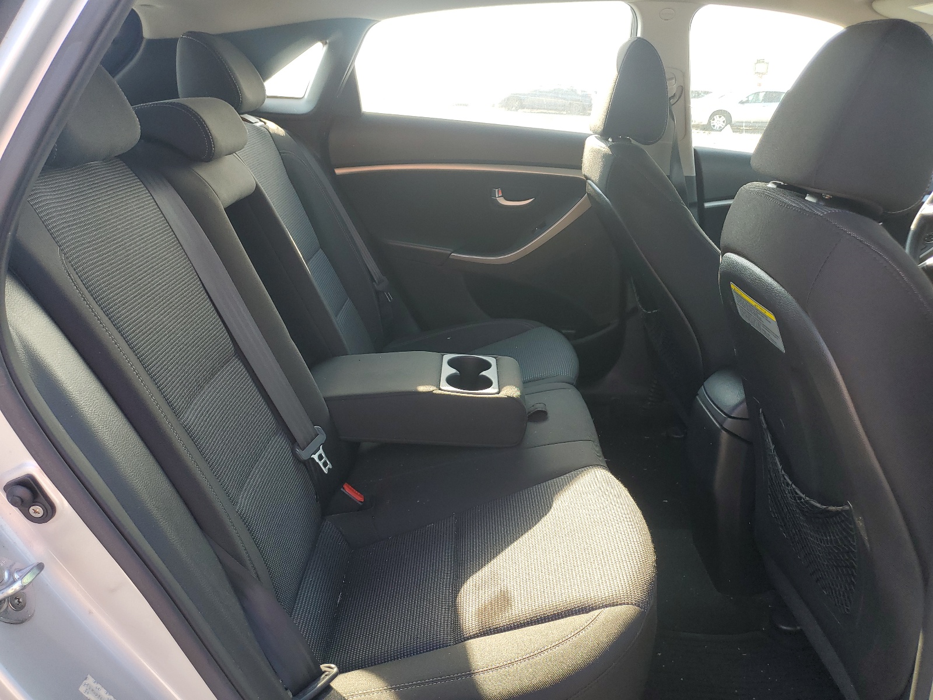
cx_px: 466
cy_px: 350
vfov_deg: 53.1
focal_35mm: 26
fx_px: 701
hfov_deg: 67.3
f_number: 1.5
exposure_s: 1/227
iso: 50
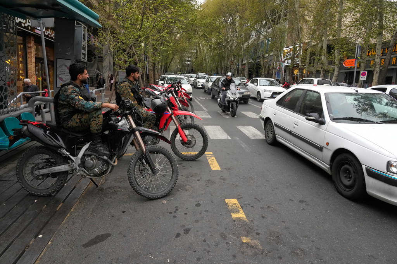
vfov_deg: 53.1
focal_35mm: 24
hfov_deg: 73.8
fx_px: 265
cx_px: 198
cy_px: 132
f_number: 10
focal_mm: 24
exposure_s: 1/400
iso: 3200
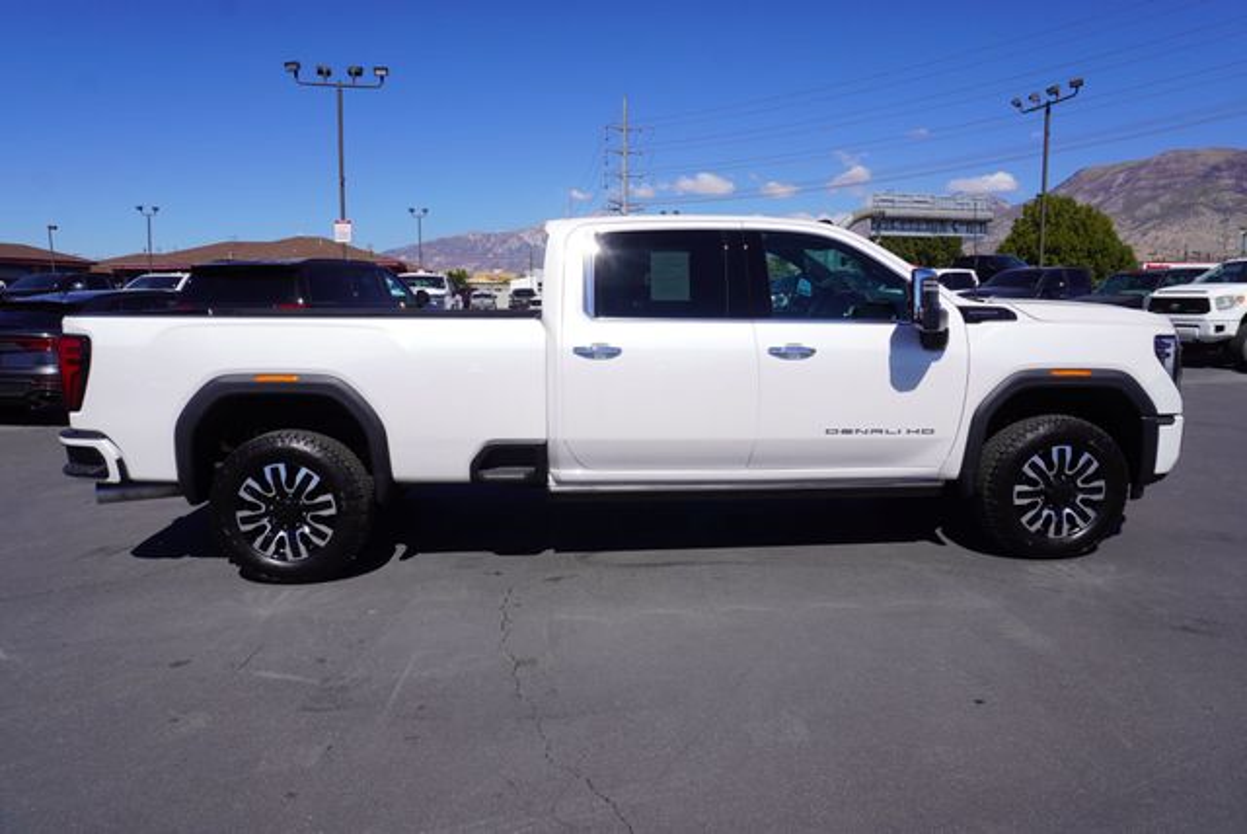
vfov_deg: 53.2
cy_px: 417
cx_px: 624
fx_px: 832
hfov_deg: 73.7
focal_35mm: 24
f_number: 10
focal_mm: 16
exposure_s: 1/250
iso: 100
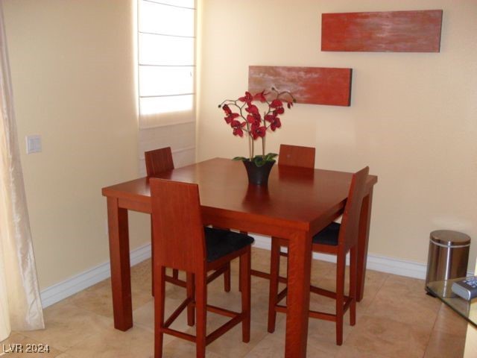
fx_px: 482
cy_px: 179
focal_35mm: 35
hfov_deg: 52.6
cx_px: 238
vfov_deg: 40.7
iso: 200
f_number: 3
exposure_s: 1/45
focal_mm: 6.3
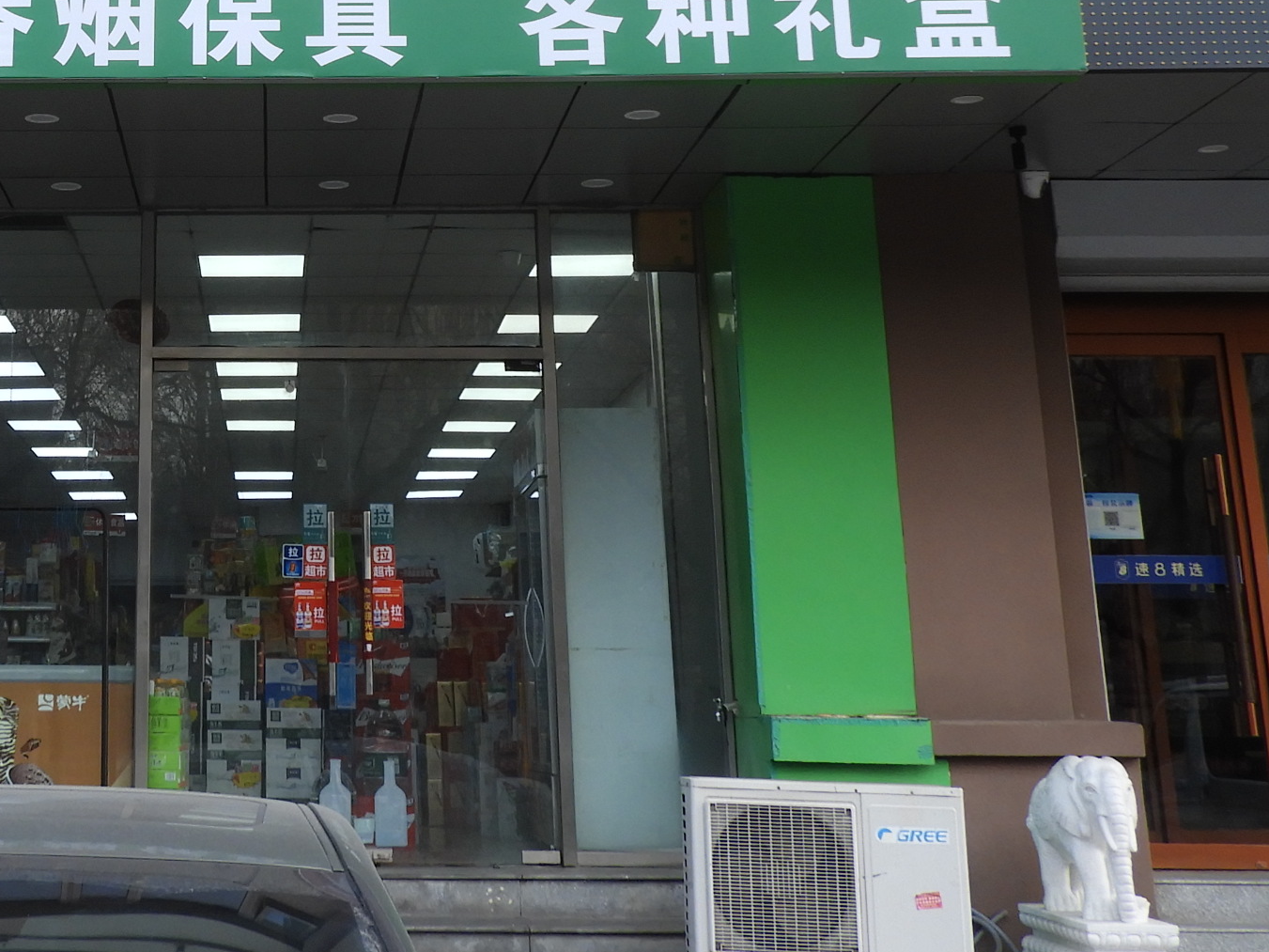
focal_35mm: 58
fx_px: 2126
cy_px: 71
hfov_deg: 31.9
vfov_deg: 24.4
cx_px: 173
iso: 100
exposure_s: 1/200
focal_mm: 4.3
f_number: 3.3
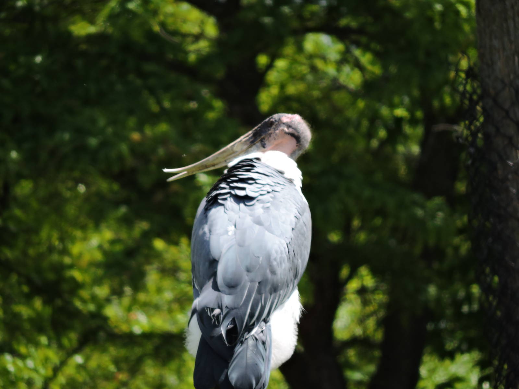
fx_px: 14993
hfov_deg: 2.0
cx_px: 260
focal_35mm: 1000
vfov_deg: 1.5
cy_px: 194
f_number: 5.9
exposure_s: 1/500
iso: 220
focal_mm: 180
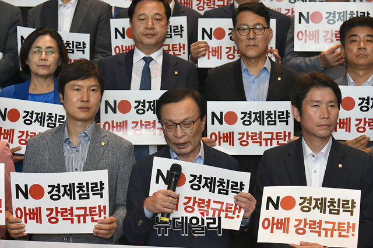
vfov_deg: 12.4
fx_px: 1138
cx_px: 186
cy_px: 124
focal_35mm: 110
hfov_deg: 18.6
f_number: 6.3
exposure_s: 1/250
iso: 5000
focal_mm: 110
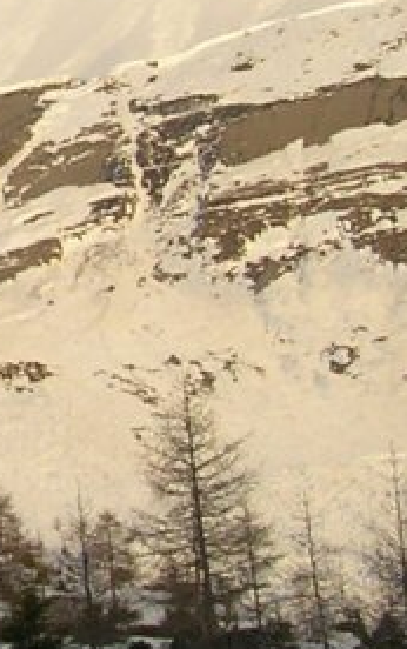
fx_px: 3082
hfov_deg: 7.3
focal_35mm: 174
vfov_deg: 11.9
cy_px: 12
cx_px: -387
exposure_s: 1/201
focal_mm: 5.7
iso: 50
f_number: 4.9
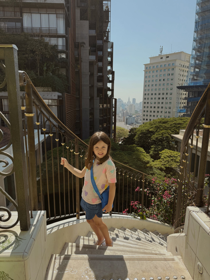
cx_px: 105
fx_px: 194
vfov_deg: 71.6
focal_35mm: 24
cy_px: 140
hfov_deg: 56.8
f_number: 1.78
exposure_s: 1/4167
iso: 100
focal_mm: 6.76
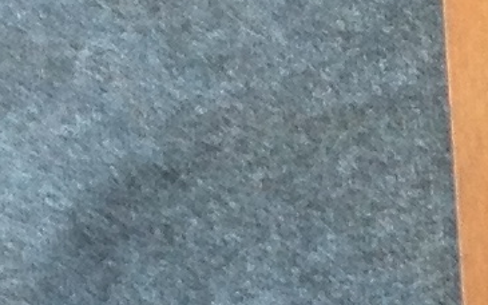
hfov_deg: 5.9
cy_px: 478
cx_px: 1377
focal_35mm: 332
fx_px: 4415
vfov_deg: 3.9
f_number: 2.4
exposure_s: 1/40
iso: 50
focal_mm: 4.28
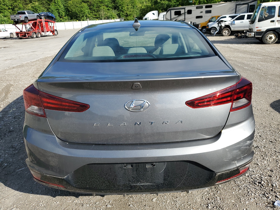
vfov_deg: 53.1
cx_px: 140
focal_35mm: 26
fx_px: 210
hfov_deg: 67.3
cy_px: 105
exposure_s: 1/2000
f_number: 1.5
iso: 50
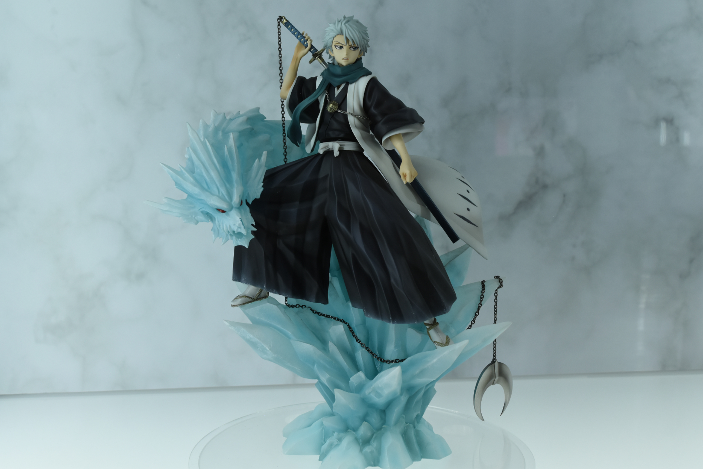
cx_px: 352
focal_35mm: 44
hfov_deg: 45.0
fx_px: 849
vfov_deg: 30.8
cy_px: 234
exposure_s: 1/250
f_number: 8
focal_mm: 29
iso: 640
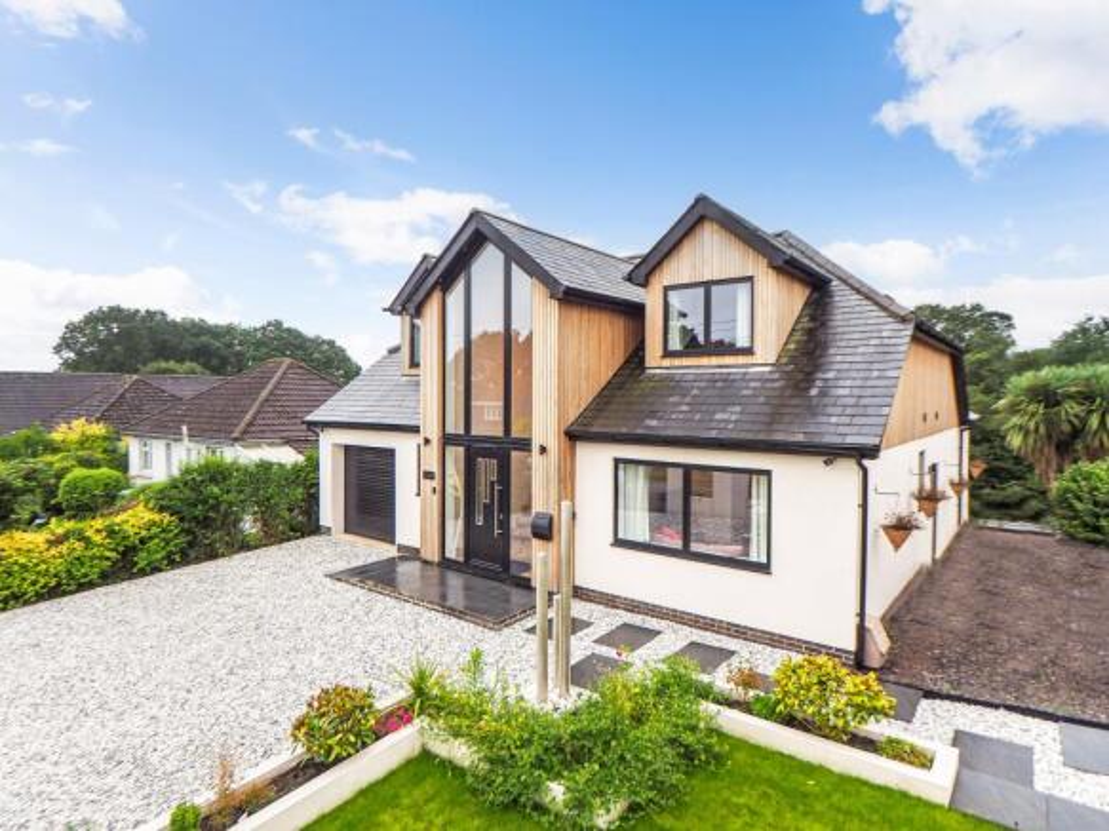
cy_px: 416
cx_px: 554
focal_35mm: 18
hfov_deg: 87.8
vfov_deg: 71.6
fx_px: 577
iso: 400
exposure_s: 1/640
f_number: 9
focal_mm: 9
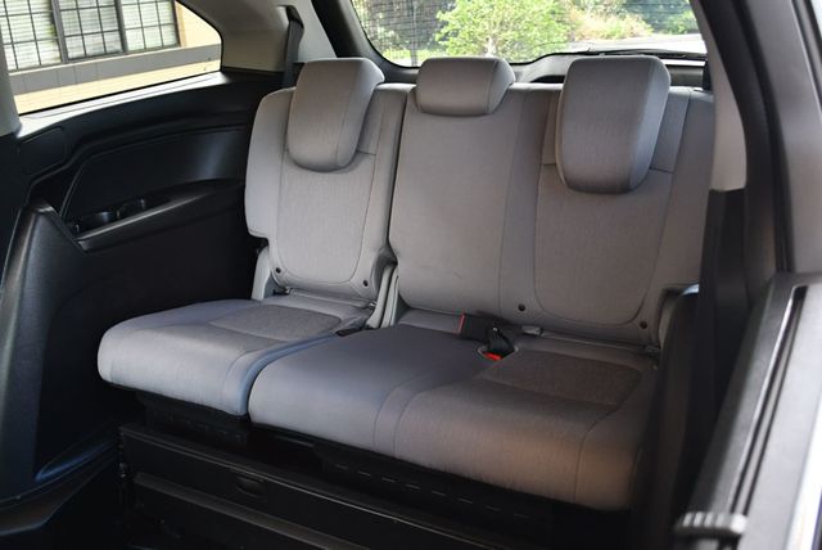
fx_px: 823
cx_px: 411
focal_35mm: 36
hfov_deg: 53.1
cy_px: 275
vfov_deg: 36.9
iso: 800
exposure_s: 1/200
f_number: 3.5
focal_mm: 18
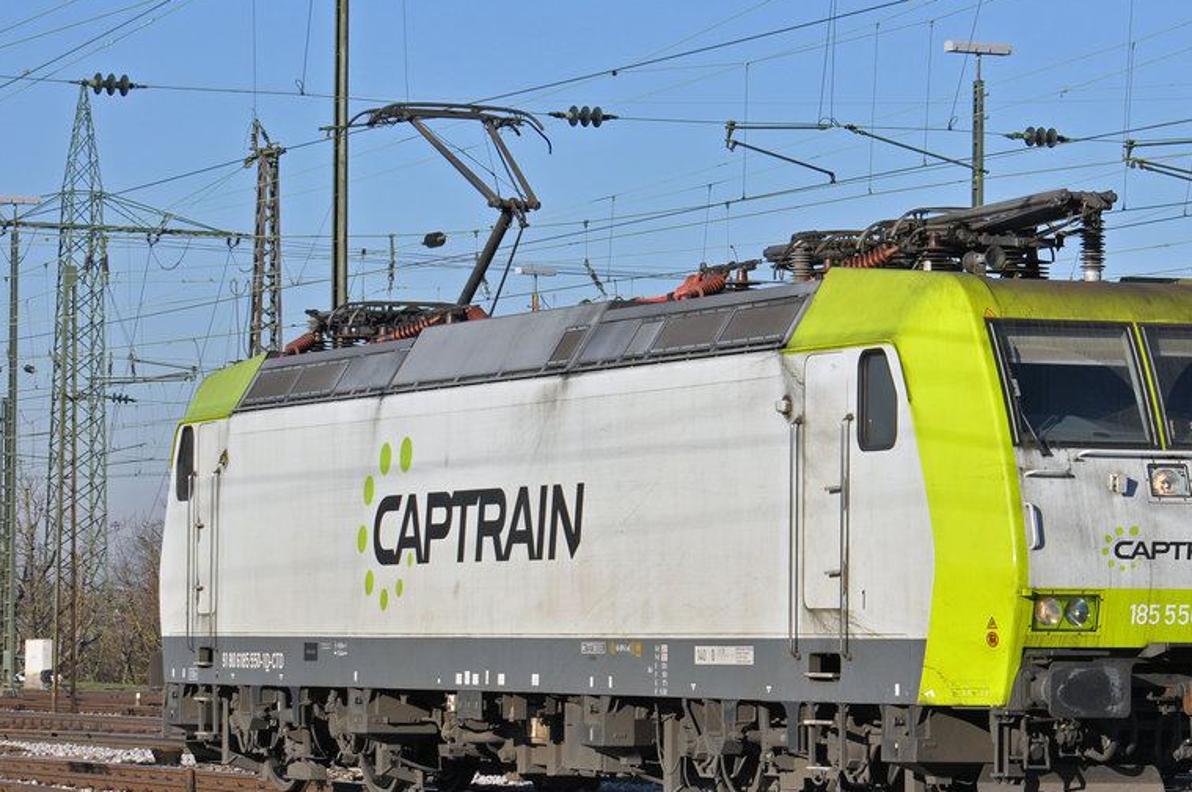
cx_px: 781
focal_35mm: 166
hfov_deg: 12.4
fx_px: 5489
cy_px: 442
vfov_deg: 8.2
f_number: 7.1
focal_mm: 70
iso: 250
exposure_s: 1/1000
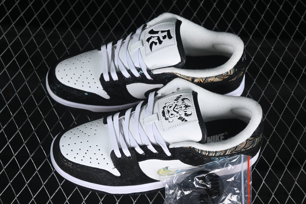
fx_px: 637
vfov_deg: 18.2
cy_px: 102
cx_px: 153
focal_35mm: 75
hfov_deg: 27.0
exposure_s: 1/50
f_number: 6.3
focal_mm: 50
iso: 160
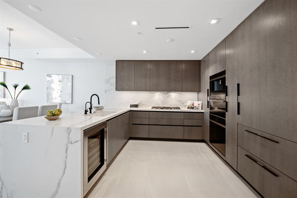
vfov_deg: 81.1
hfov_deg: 104.3
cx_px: 148
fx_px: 115
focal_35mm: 14
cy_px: 99
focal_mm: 14
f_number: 8
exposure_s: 1/4
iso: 200
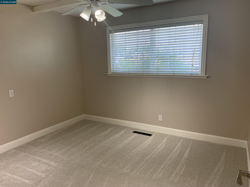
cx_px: 125
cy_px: 94
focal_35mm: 26
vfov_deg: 53.1
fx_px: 188
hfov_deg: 67.3
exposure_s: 1/60
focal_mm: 4.25
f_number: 1.8
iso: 64
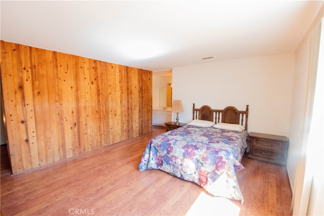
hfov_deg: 100.4
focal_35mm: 15
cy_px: 108
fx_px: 135
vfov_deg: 77.3
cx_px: 162
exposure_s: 1/15
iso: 5000
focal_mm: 10
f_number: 14
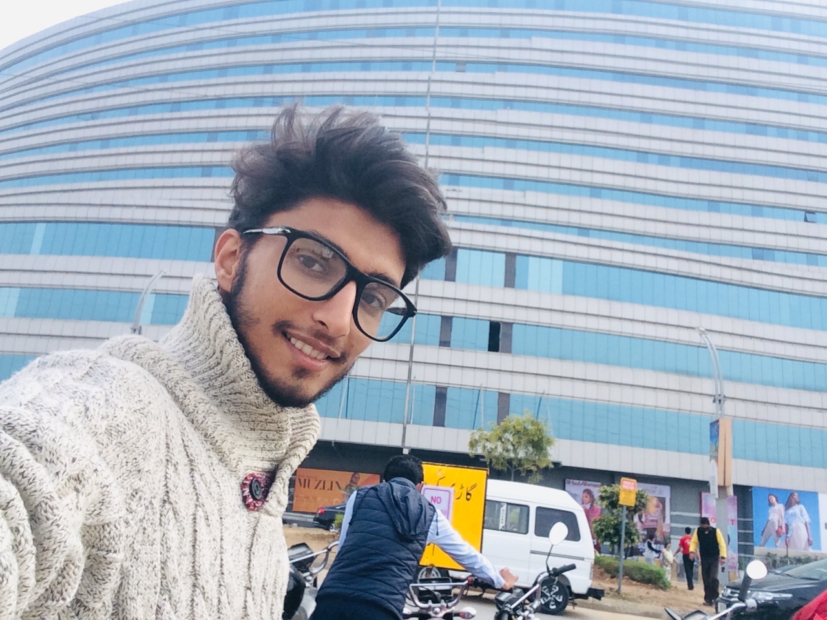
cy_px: 310
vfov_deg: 45.4
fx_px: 741
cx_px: 414
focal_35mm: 31
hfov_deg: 58.4
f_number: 2.4
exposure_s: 1/464
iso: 50
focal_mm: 2.15
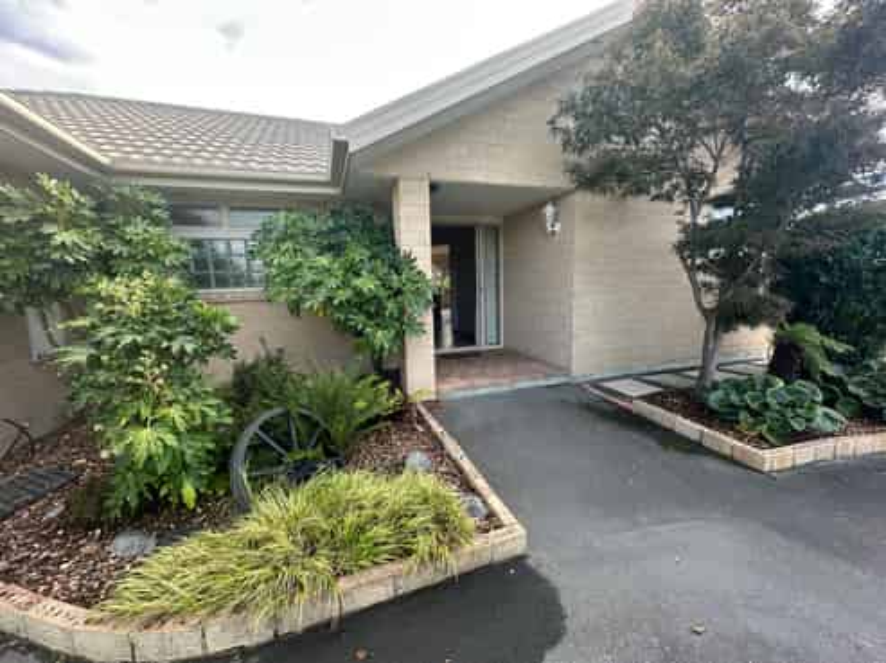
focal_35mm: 14
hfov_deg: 102.1
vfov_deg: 85.6
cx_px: 443
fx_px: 358
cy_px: 332
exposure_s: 1/167
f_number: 2.2
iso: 40
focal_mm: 2.22
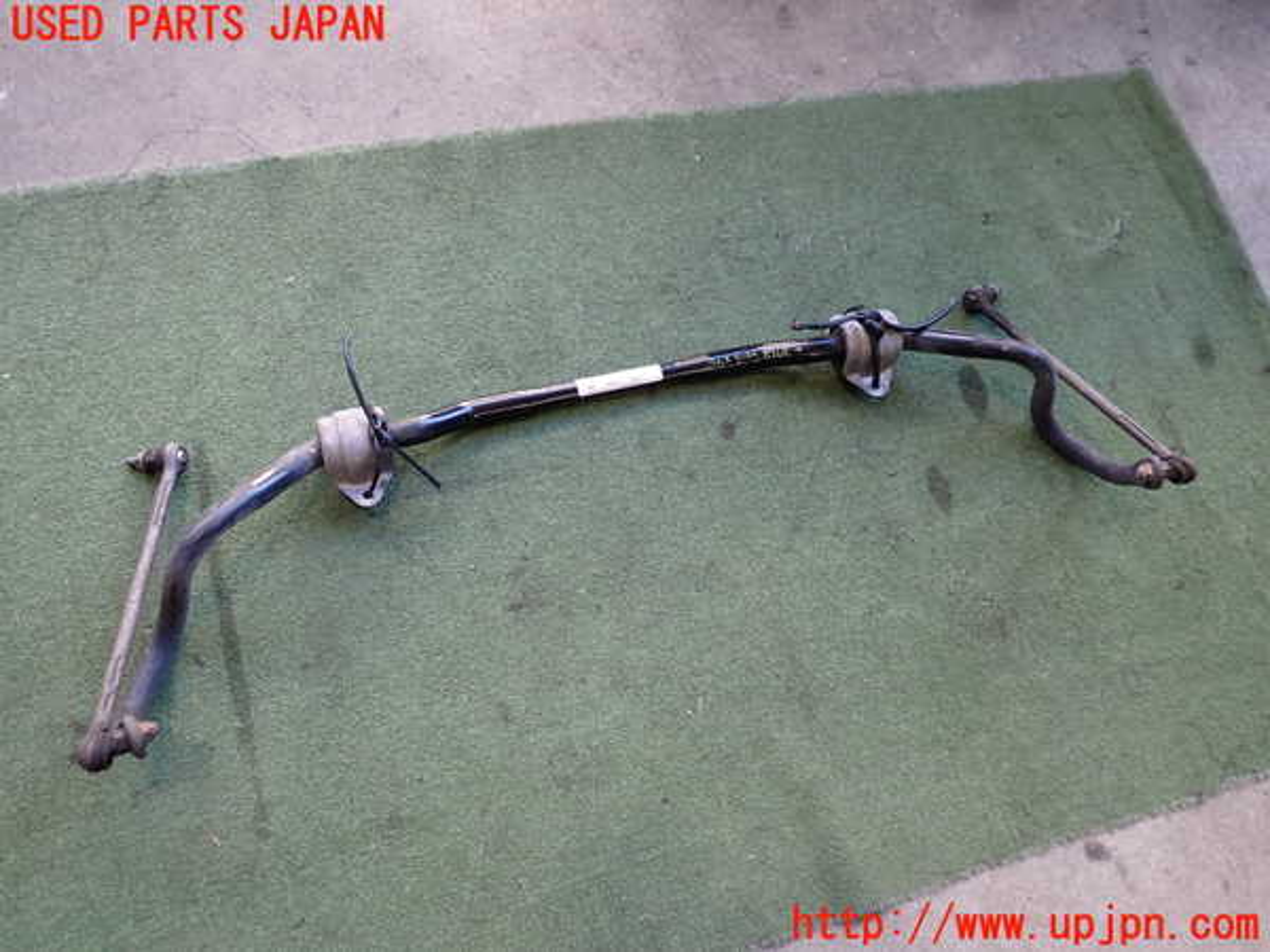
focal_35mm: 30
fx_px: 1101
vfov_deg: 46.8
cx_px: 635
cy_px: 476
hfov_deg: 60.0
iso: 200
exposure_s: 1/60
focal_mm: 5.4
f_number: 2.3
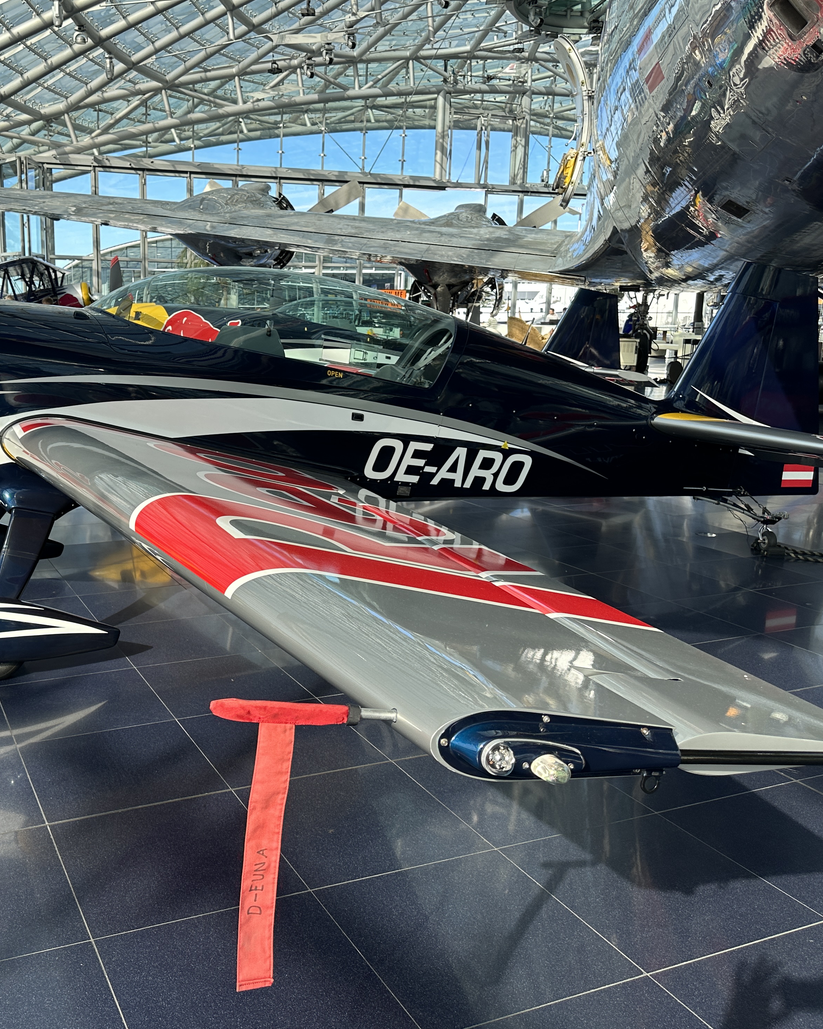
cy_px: 506
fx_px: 974
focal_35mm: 32
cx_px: 247
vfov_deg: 55.7
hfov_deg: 44.8
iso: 80
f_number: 1.78
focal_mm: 6.86
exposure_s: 1/1171
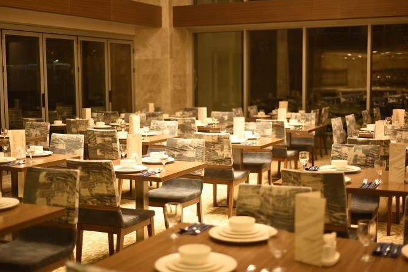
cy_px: 136
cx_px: 202
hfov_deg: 38.9
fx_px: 578
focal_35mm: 51
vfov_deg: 26.5
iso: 400
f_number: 1.8
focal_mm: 50
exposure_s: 1/80
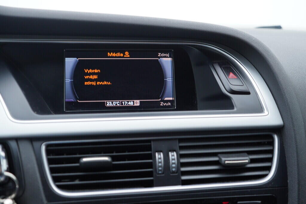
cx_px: 153
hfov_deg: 53.1
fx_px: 306
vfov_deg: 36.9
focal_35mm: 36
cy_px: 102
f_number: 2.8
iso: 160
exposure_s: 1/40
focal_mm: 24
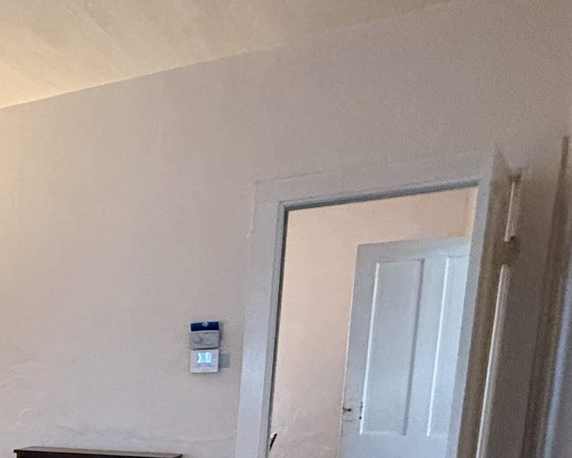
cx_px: -157
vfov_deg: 31.1
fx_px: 745
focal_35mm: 44
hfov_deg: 32.5
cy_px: 479
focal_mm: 2.22
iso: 500
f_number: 2.2
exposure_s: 1/60
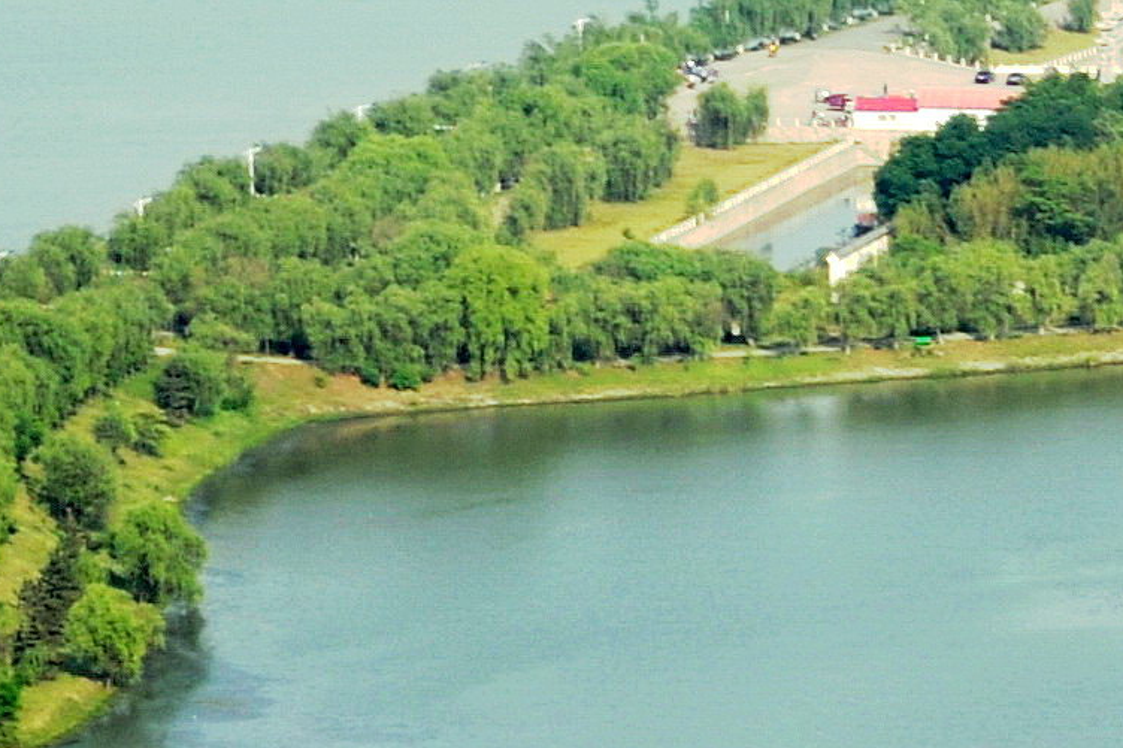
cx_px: 2752
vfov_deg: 3.5
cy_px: 691
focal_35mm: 396
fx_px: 12350
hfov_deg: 5.0
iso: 200
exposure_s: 1/1600
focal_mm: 70
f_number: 4.5
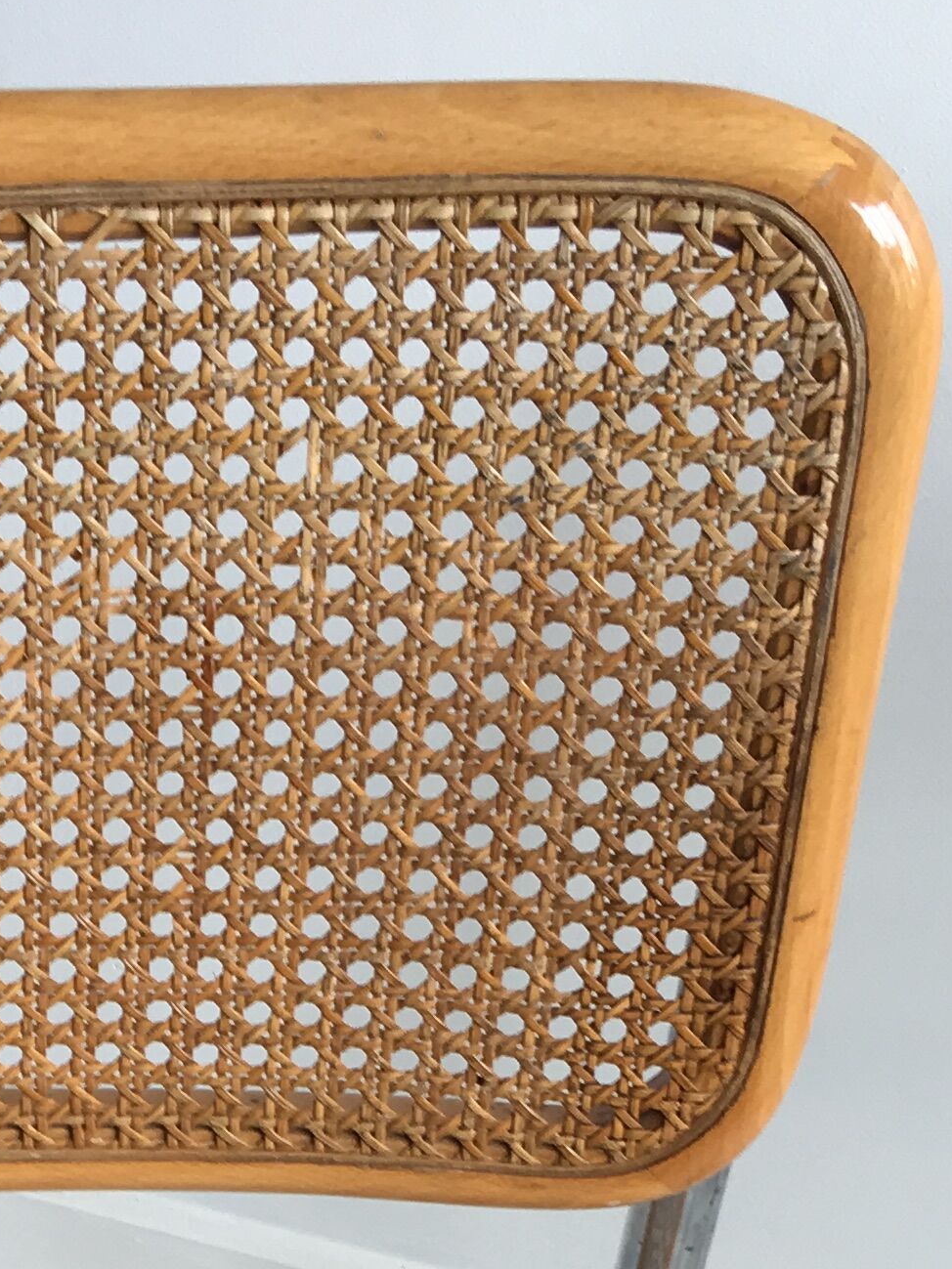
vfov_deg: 19.7
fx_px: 3301
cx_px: -38
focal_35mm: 90
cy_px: 1722
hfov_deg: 16.0
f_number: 2.2
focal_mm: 4.15
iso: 25
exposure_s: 1/50
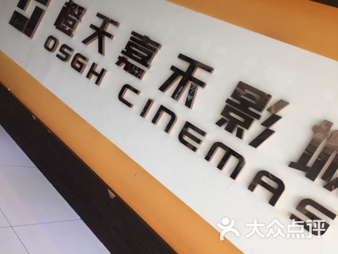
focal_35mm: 29
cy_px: 127
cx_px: 169
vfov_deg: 48.2
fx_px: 283
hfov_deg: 61.7
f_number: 2.2
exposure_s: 1/100
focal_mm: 4.15
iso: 50
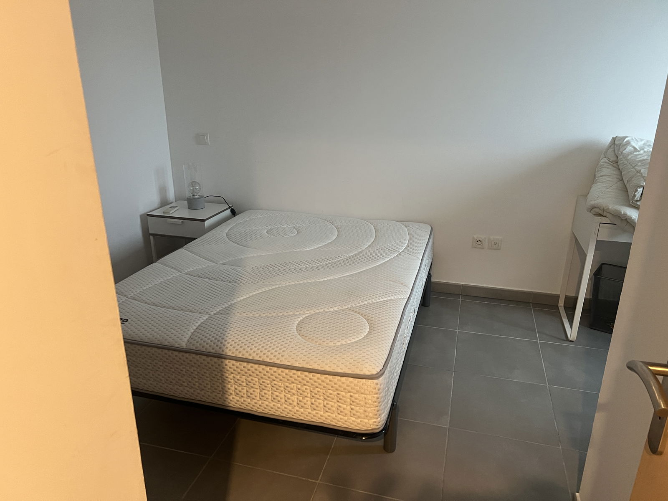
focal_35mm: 26
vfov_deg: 53.1
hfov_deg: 67.3
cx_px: 334
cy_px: 250
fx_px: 502
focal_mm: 5.7
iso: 400
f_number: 1.5
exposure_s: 1/50
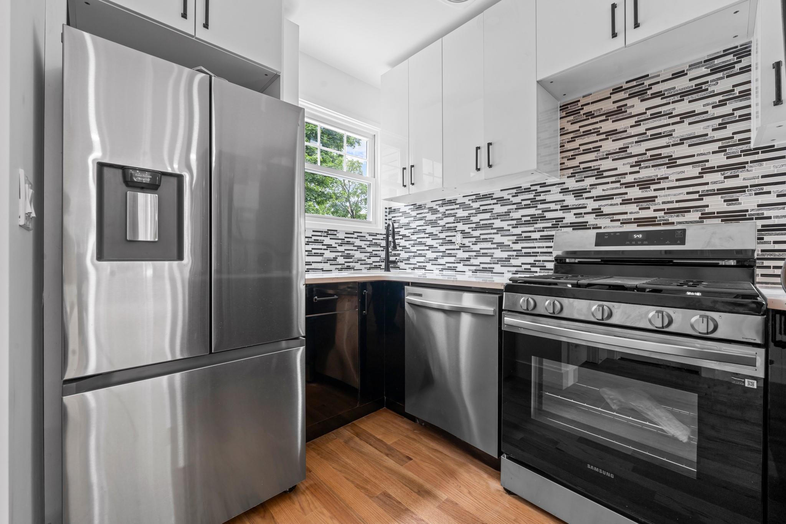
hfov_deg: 104.3
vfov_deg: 81.2
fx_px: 306
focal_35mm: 14
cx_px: 393
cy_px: 262
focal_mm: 14
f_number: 10
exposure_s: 1/3
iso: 200
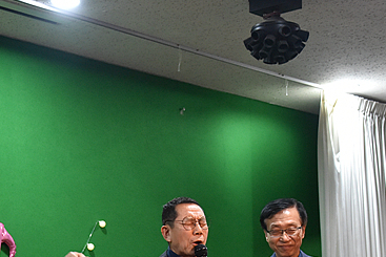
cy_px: 254
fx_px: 1051
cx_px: 167
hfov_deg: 20.8
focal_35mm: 98
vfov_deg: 13.8
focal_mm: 45
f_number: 4.2
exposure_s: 1/125
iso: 3200
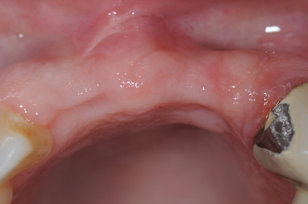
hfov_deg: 13.1
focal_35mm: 158
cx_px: 154
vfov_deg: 8.7
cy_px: 102
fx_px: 1346
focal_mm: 105
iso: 200
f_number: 20
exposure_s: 1/125
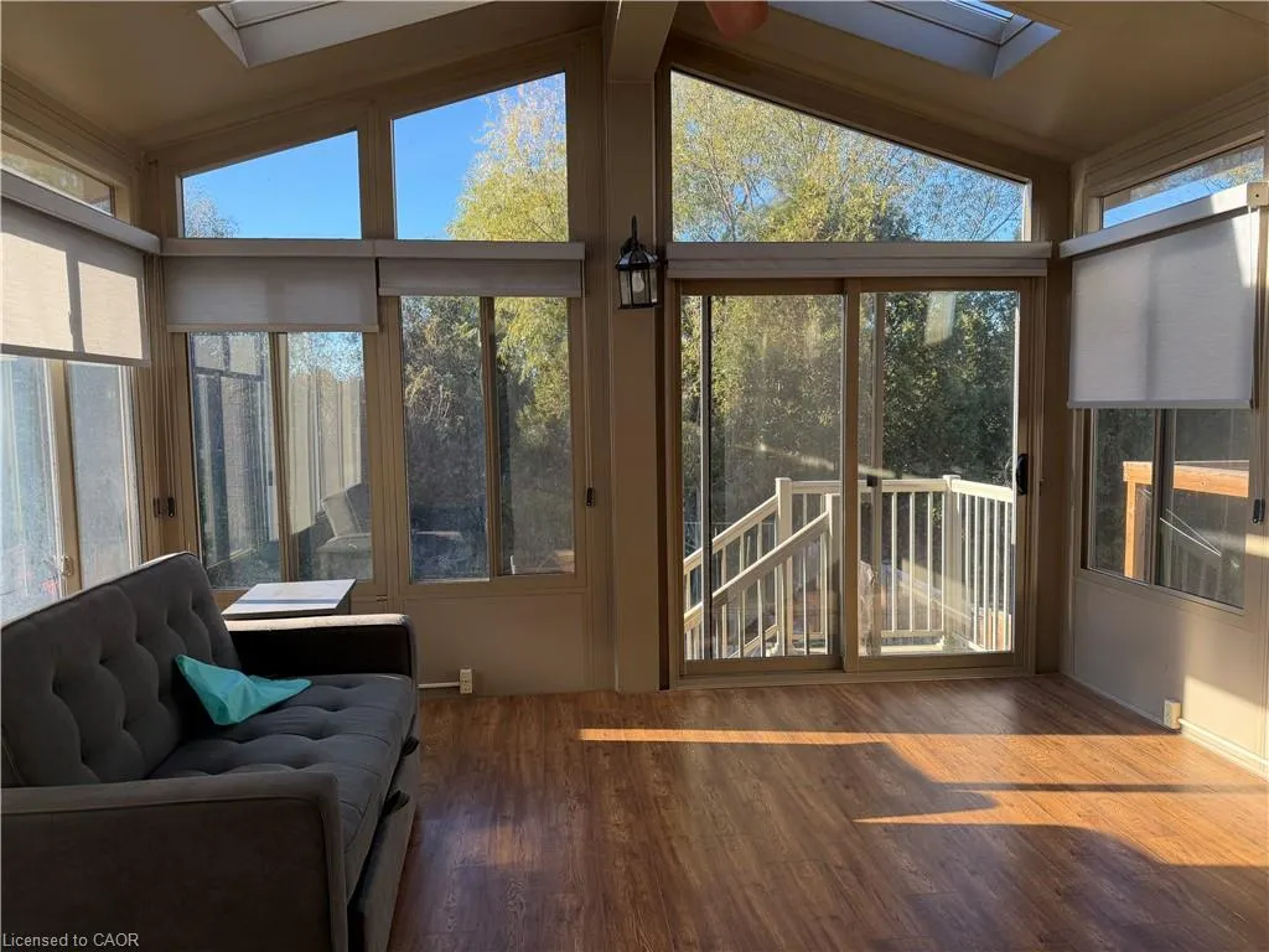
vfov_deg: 56.8
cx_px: 634
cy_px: 476
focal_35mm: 24
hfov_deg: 71.6
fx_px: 880
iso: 100
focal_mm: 6.76
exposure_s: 1/555
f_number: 1.78
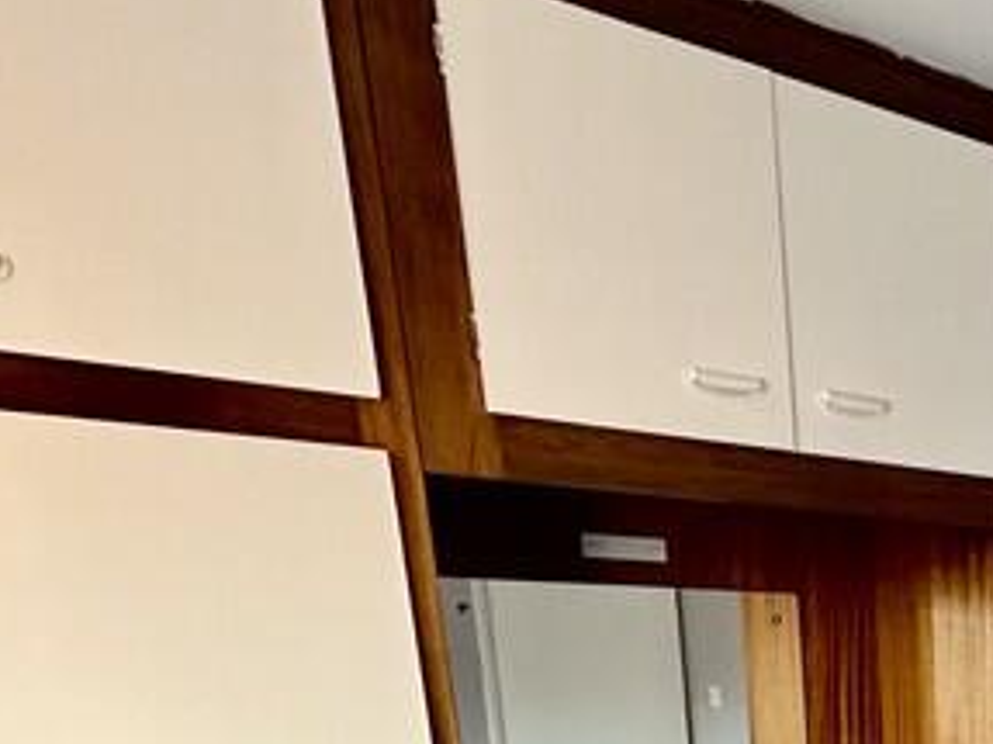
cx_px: 1180
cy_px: 1135
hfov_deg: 32.0
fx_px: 1434
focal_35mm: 50
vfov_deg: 23.1
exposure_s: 1/50
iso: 200
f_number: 2.2
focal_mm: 2.22
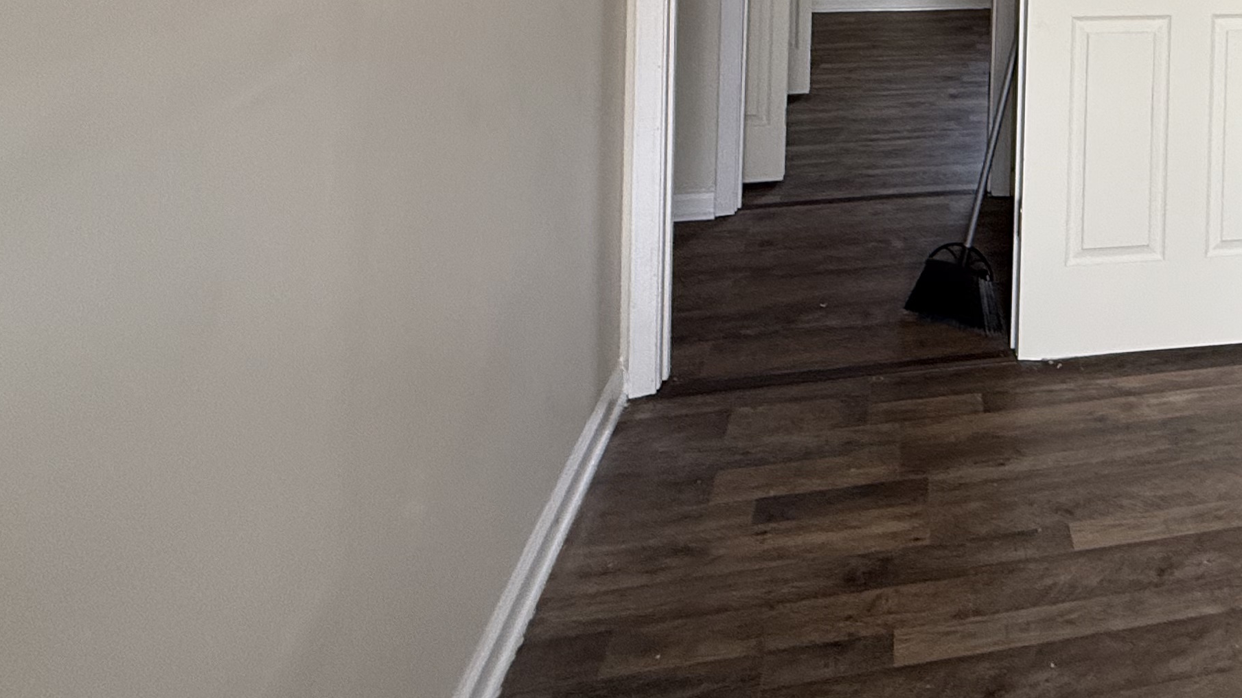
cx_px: 1191
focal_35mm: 34
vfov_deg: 28.3
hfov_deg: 49.4
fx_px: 1120
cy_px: -218
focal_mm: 2.22
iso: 200
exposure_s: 1/99
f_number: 2.2
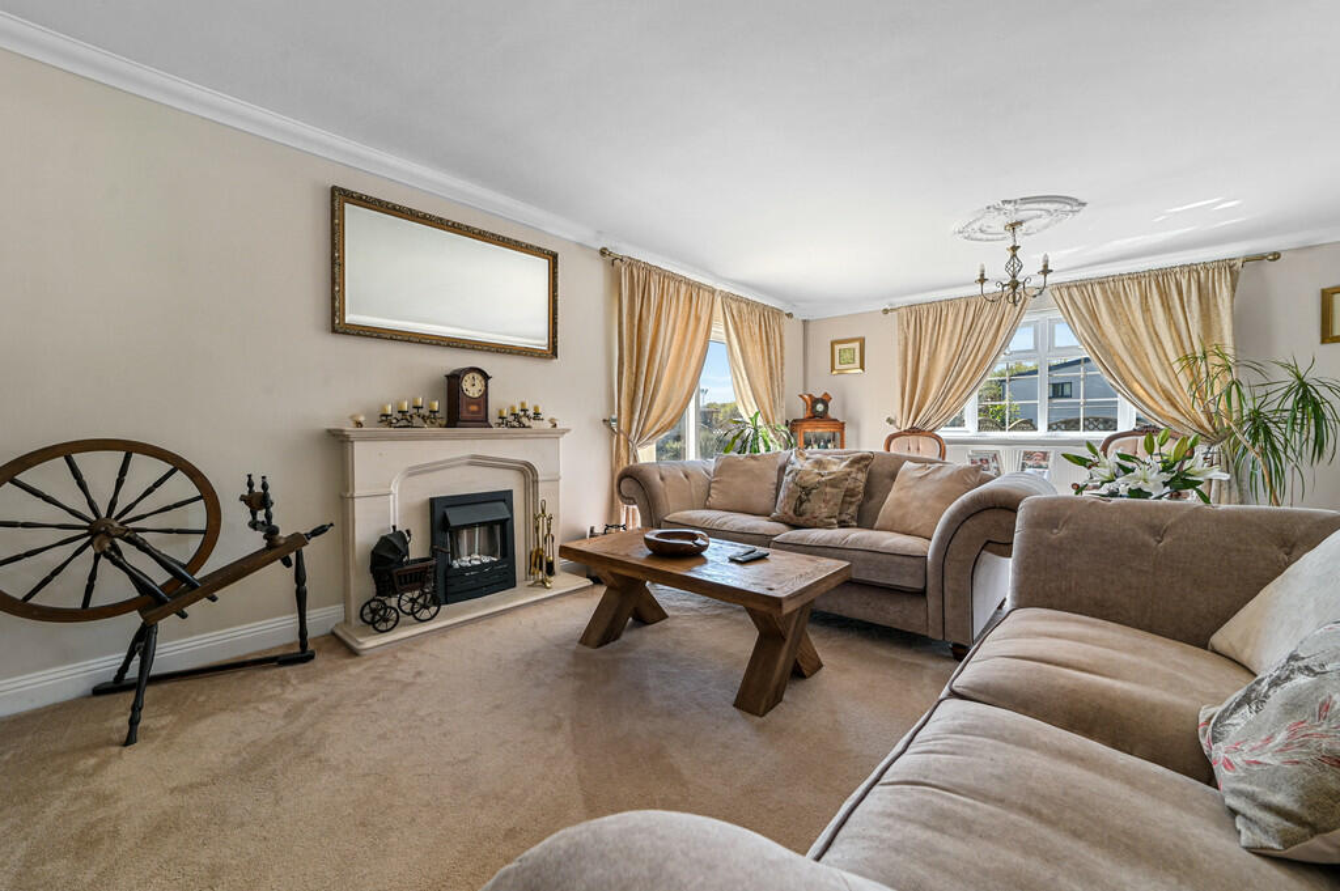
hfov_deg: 104.3
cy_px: 446
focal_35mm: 14
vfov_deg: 81.1
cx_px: 670
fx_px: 521
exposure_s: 1/8
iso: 400
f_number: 8
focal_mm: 14
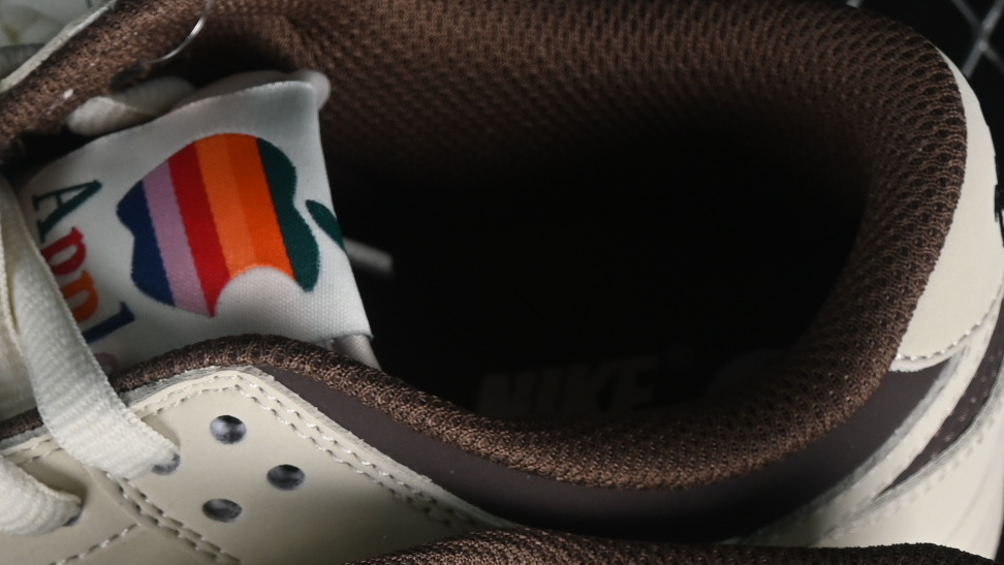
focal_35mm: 225
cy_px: 841
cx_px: 84
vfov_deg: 5.4
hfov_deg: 9.5
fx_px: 5991
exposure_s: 1/80
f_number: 7.1
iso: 160
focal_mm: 50
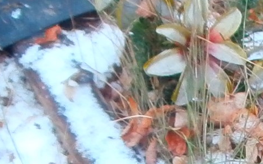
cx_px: 362
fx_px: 1147
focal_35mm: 160
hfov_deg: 12.6
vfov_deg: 8.1
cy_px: 228
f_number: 3
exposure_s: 1/60
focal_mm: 4.2
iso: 100
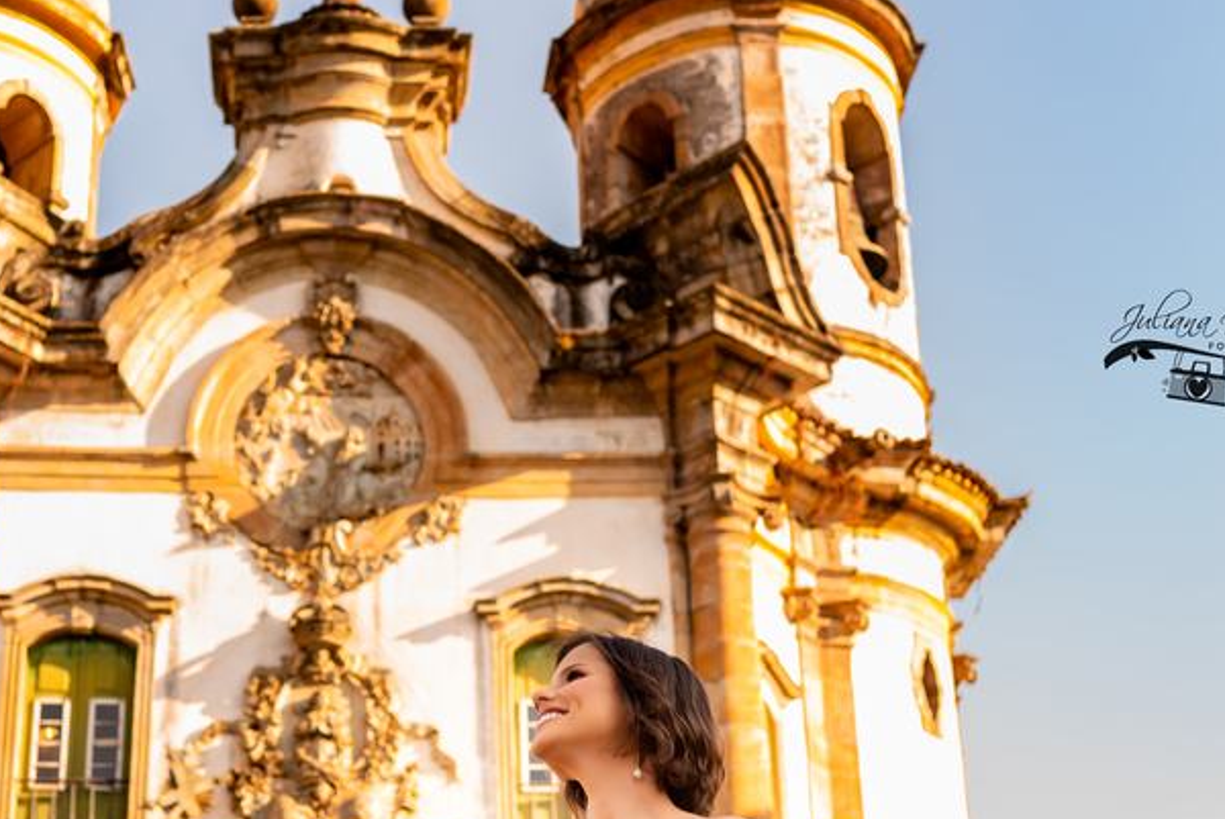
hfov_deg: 28.5
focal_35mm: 70
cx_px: 349
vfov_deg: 19.5
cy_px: 518
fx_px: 2384
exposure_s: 1/320
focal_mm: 35
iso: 100
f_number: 3.2
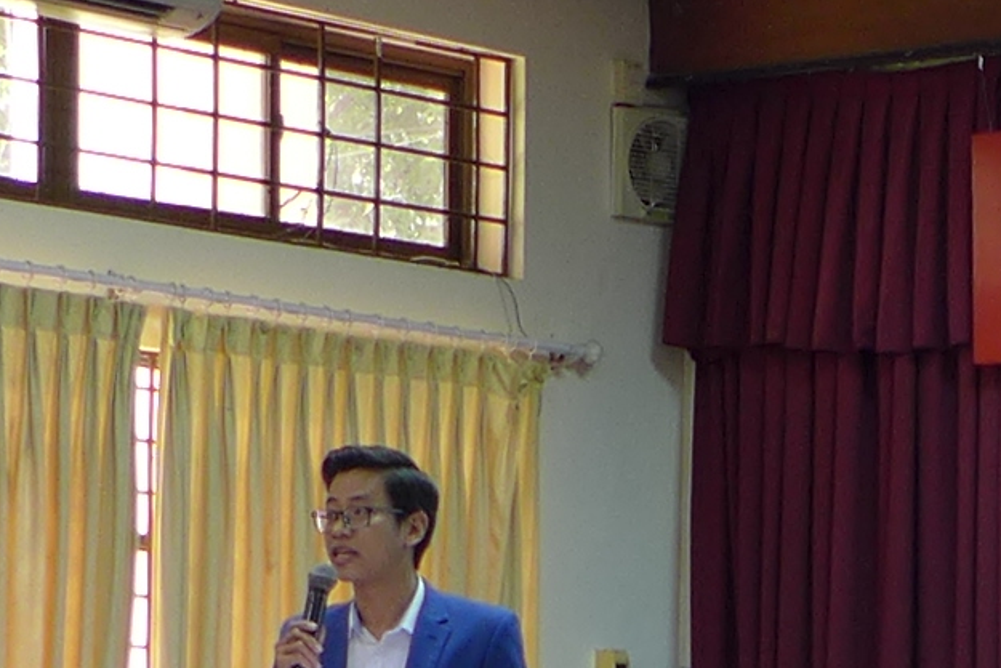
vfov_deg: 9.0
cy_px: 1243
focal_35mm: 145
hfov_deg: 13.7
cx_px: 1256
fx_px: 4032
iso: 80
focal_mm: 4.7
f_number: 1.4
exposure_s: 1/40
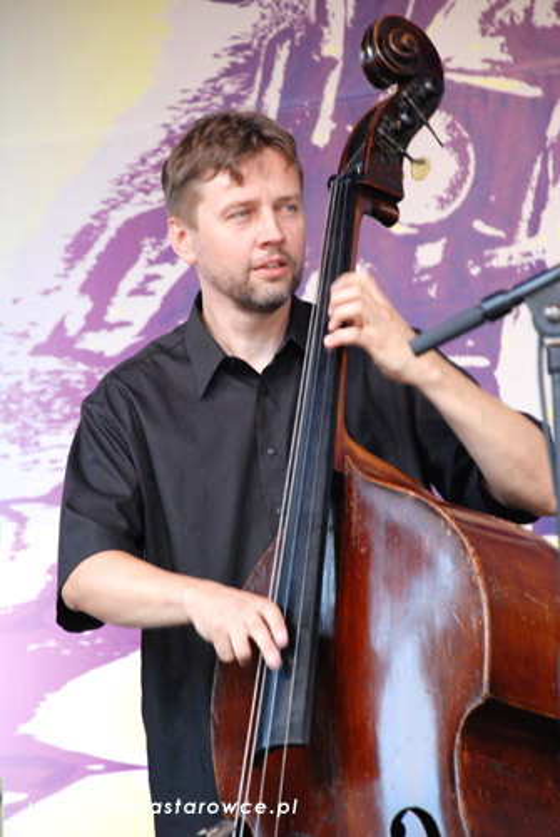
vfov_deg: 12.2
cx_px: 280
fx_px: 3906
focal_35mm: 168
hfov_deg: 8.2
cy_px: 418
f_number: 5.6
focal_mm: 112
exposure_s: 1/30
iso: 900
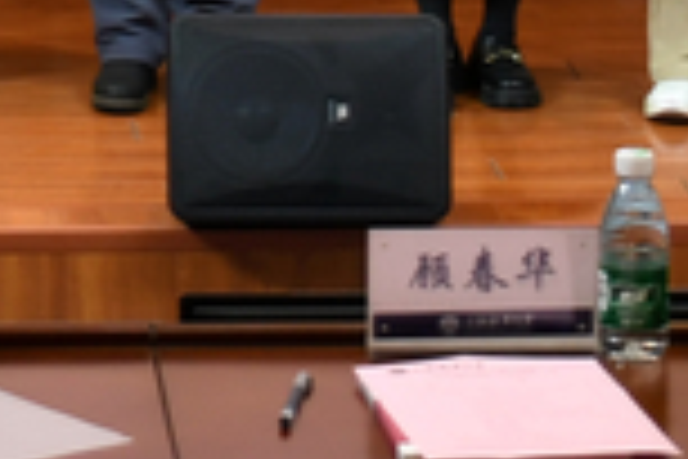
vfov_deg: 5.9
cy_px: -646
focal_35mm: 222
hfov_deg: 9.2
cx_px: 58
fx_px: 4242
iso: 320
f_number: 3.8
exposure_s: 1/40
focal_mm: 23
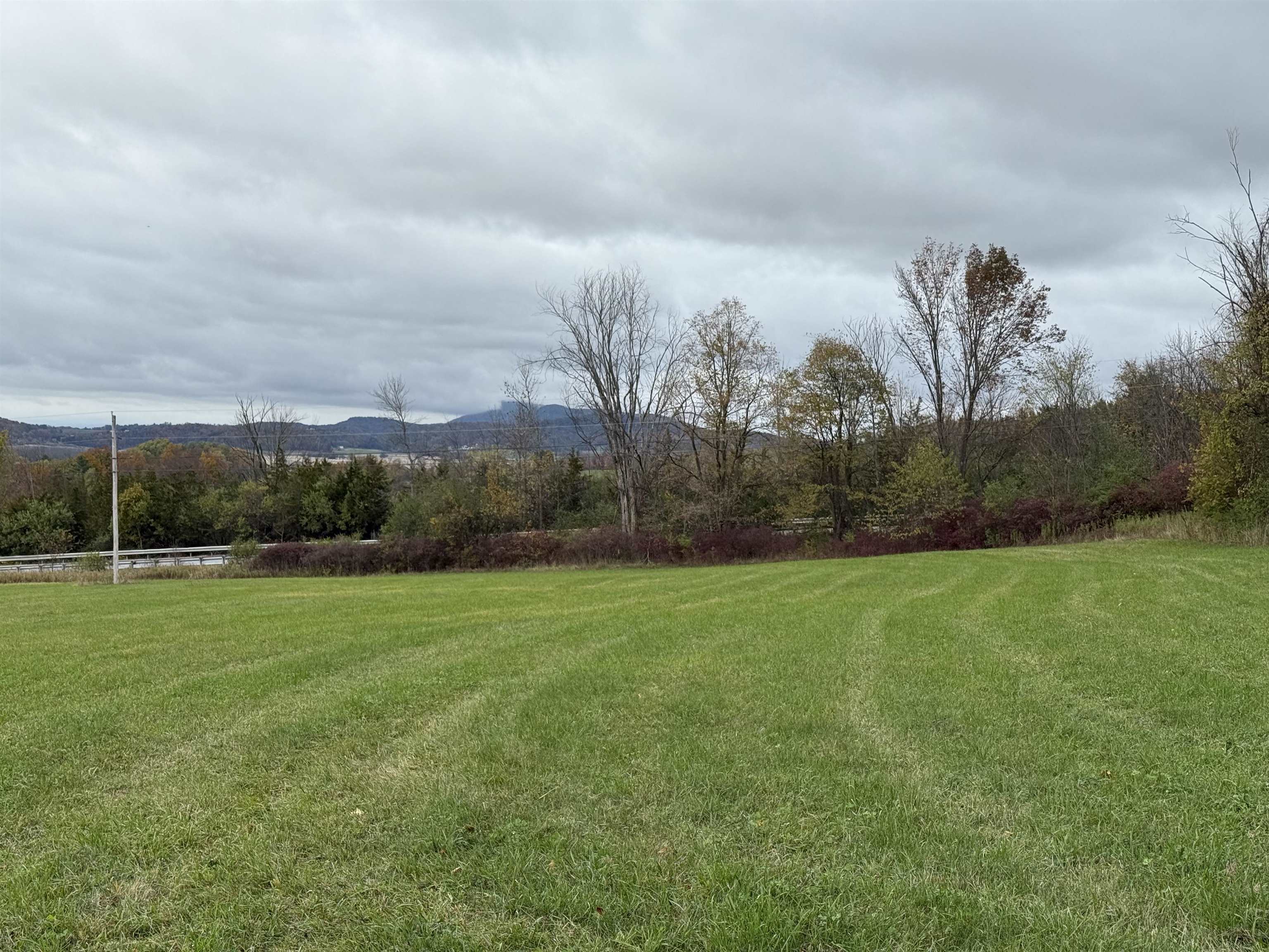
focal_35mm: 48
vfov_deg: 30.3
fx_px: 1760
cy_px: 476
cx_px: 634
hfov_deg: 39.7
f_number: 1.78
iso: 64
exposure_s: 1/1242
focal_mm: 6.76
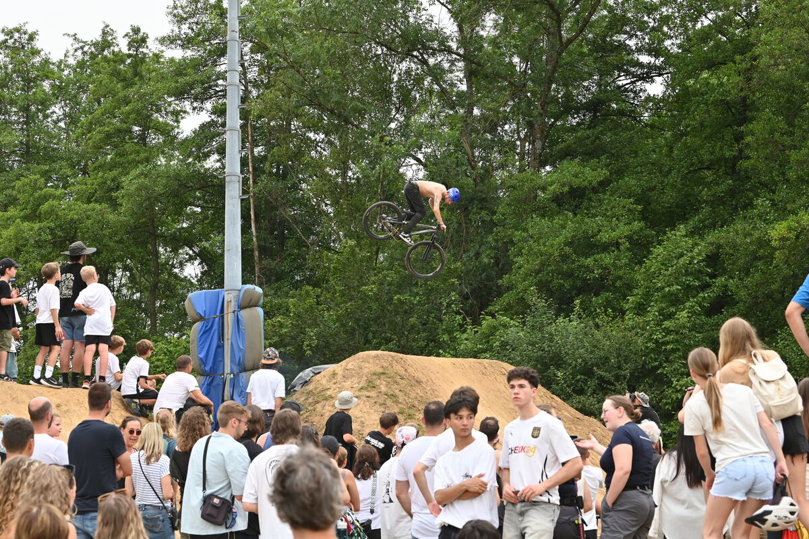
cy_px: 270
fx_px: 1572
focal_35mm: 70
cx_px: 404
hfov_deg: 28.9
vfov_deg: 19.4
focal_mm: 70
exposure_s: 1/400
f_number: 6.3
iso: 500
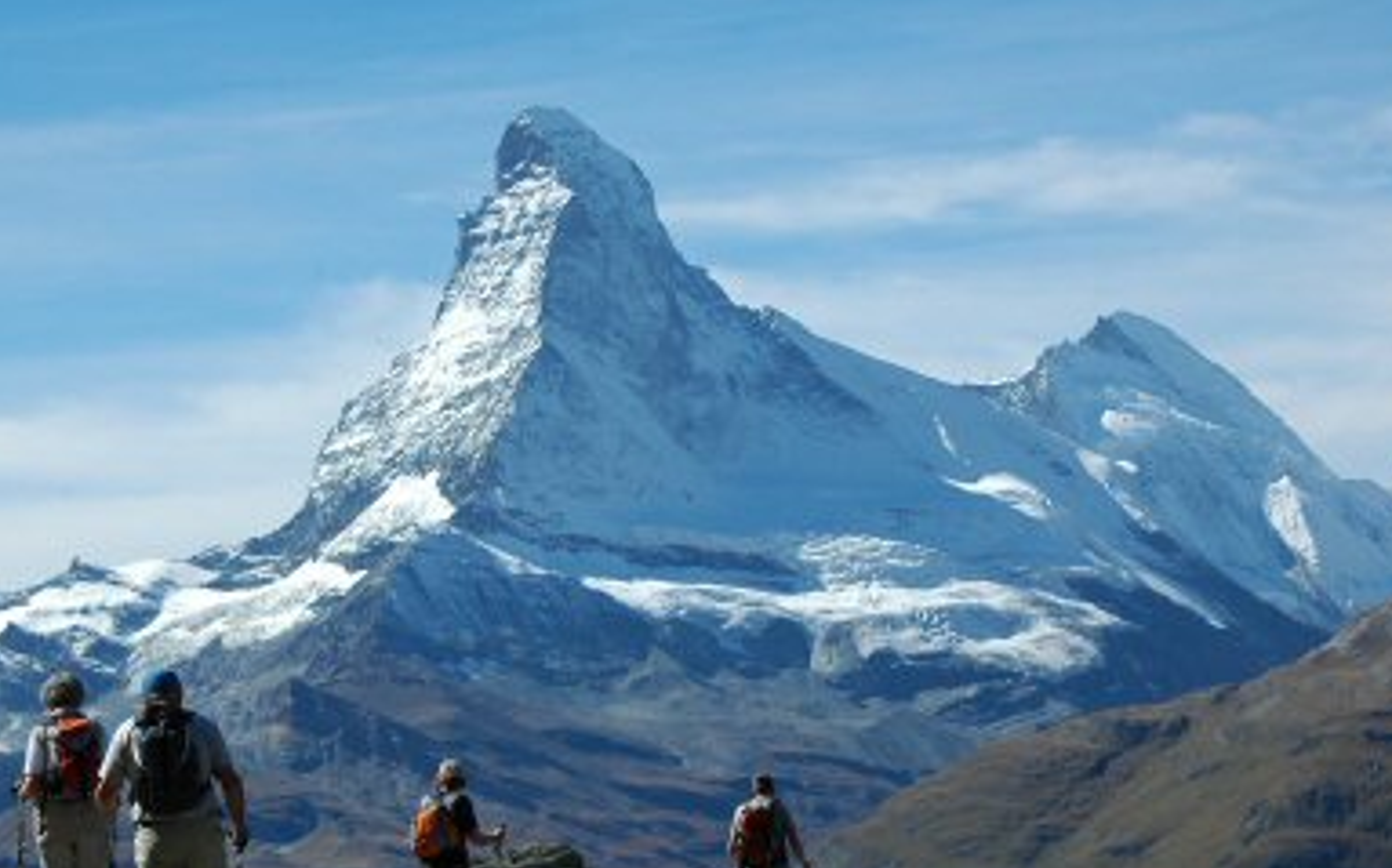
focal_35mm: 130
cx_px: 549
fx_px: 4917
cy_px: 530
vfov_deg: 10.1
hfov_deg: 16.1
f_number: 9
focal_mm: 65
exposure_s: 1/400
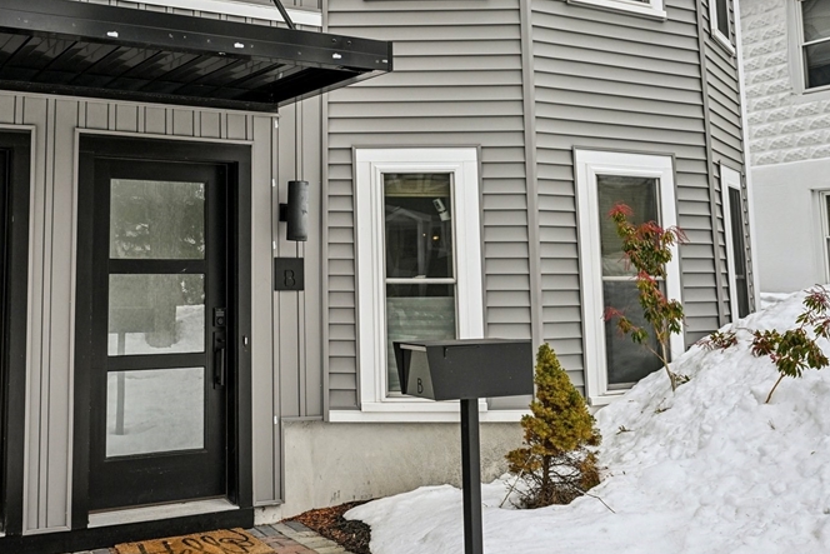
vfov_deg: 35.5
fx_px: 853
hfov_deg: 50.3
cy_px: 169
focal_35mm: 37
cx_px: 234
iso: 400
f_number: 8
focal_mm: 24
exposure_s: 1/250
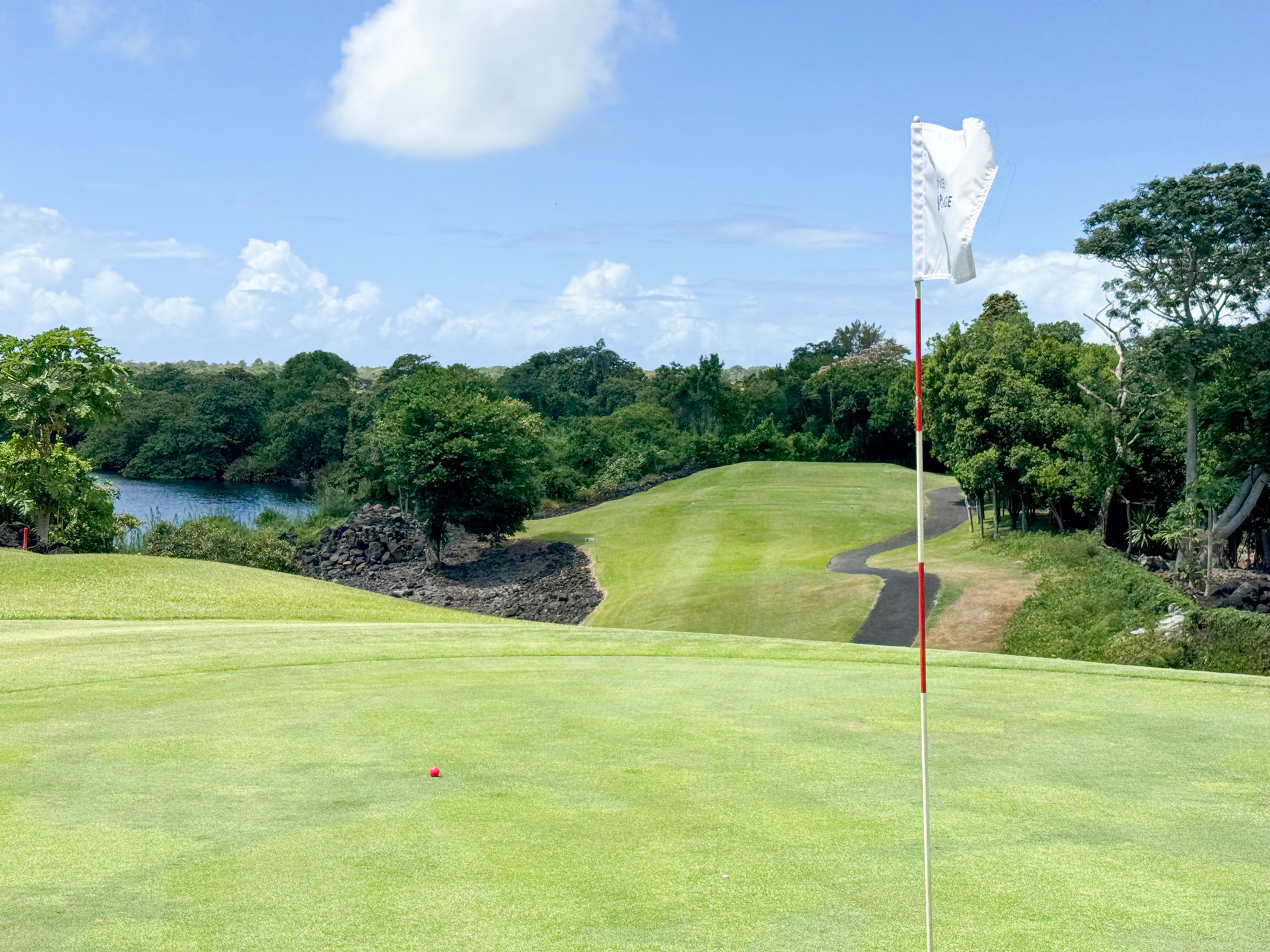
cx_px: 635
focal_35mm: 48
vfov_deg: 30.3
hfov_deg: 39.7
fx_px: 1761
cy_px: 476
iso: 64
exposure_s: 1/6410
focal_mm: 6.76
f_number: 1.78
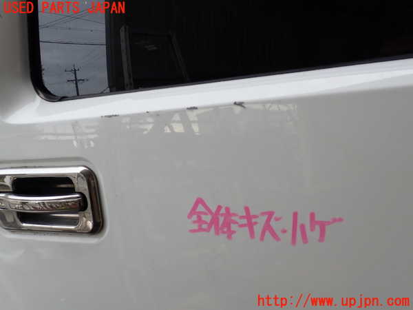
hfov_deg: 60.0
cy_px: 155
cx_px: 206
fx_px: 358
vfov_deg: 46.8
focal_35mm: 30
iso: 100
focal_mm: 5.4
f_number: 3.2
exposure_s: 1/125
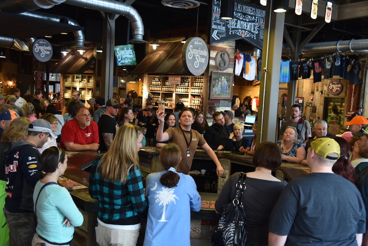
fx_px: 409
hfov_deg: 48.4
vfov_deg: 33.4
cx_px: 184
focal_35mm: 40
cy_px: 123
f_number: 4
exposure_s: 1/80
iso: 2000
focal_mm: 40
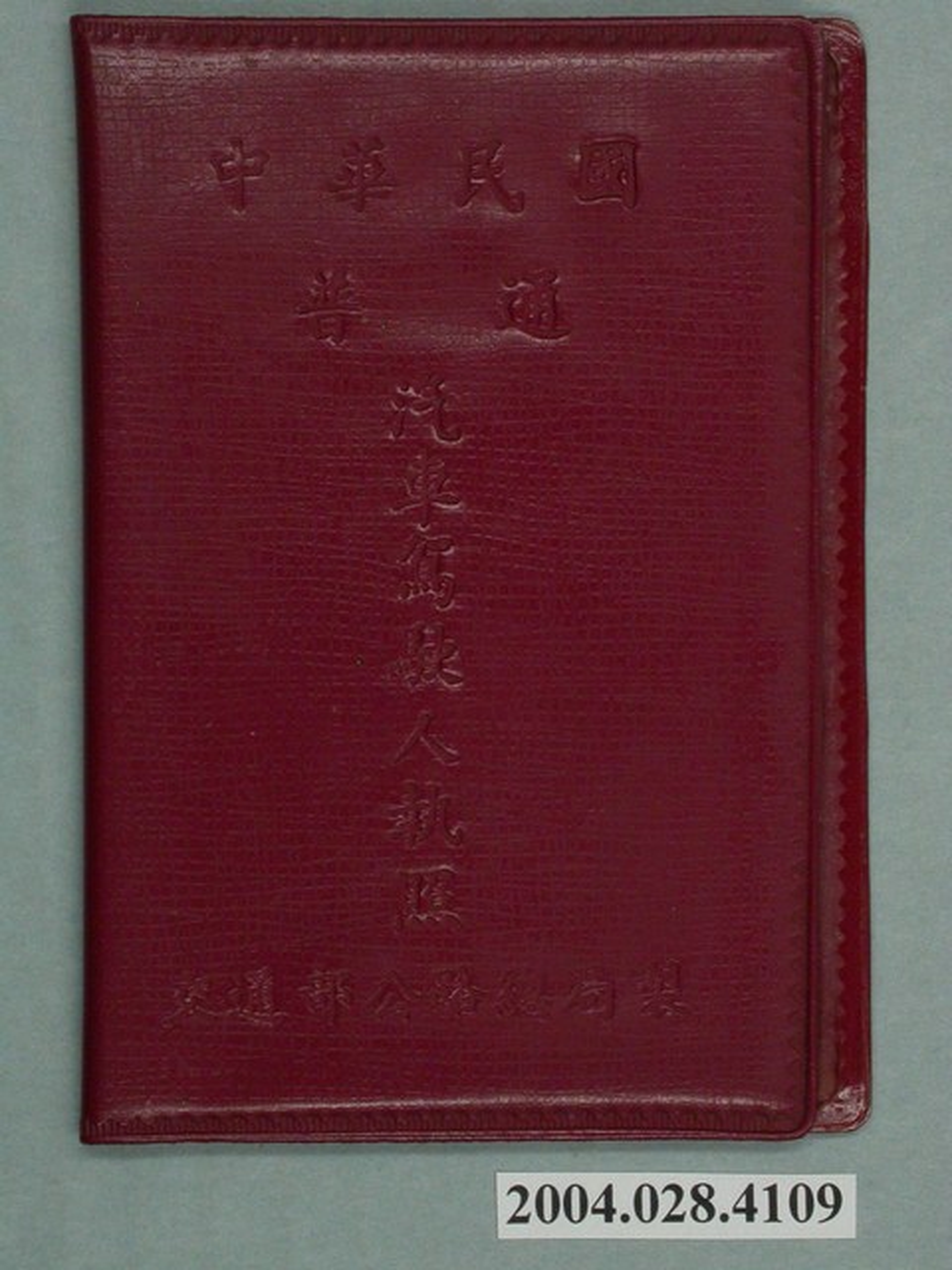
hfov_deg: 9.6
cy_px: 635
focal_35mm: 154
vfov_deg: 12.8
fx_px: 5647
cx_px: 476
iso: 200
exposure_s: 1/30
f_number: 6.5
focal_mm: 32
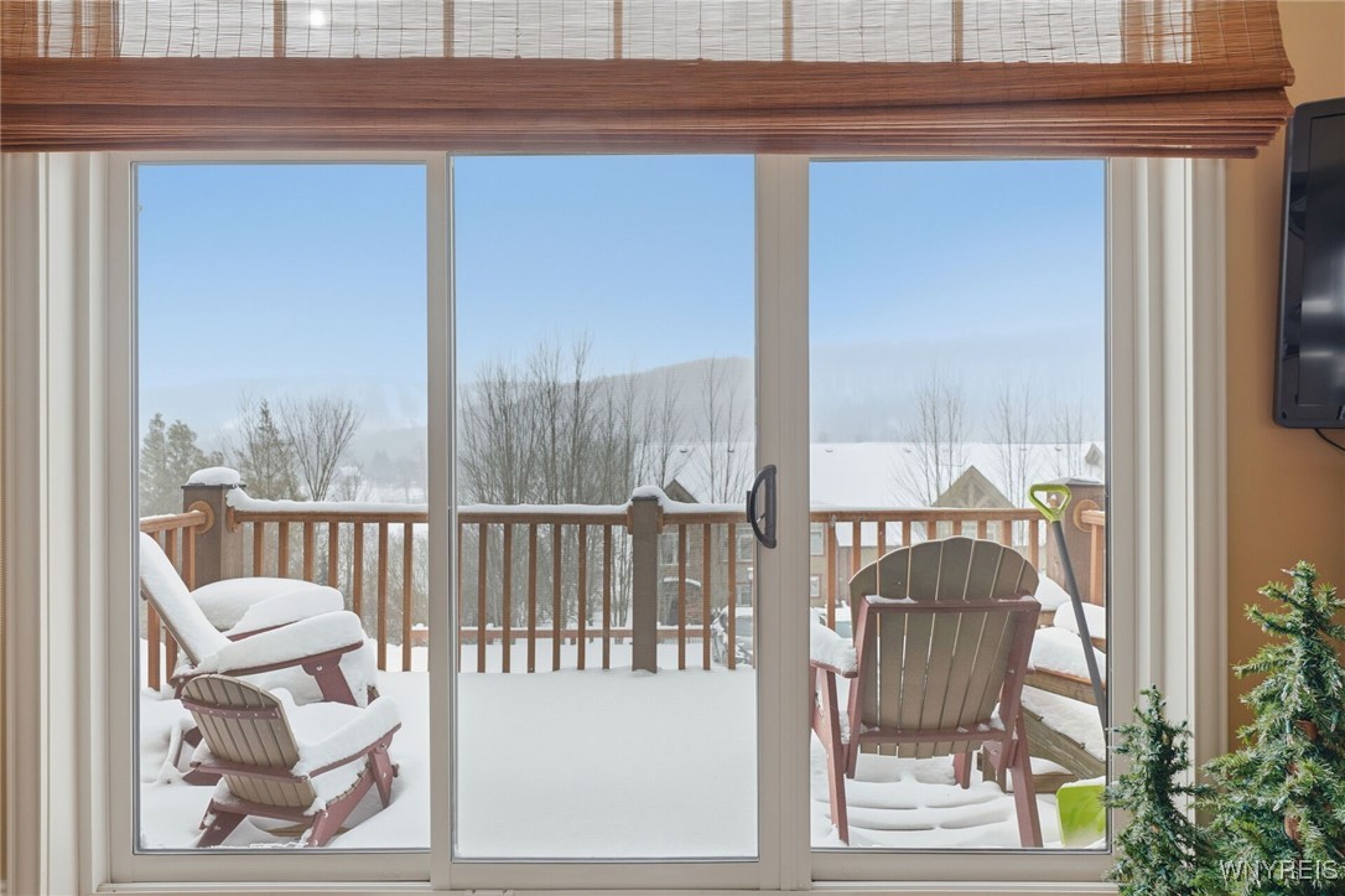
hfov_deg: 82.9
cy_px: 448
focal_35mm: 20
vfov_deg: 60.9
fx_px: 762
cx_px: 672
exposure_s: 1/4000
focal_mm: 20.4
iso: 100
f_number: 8
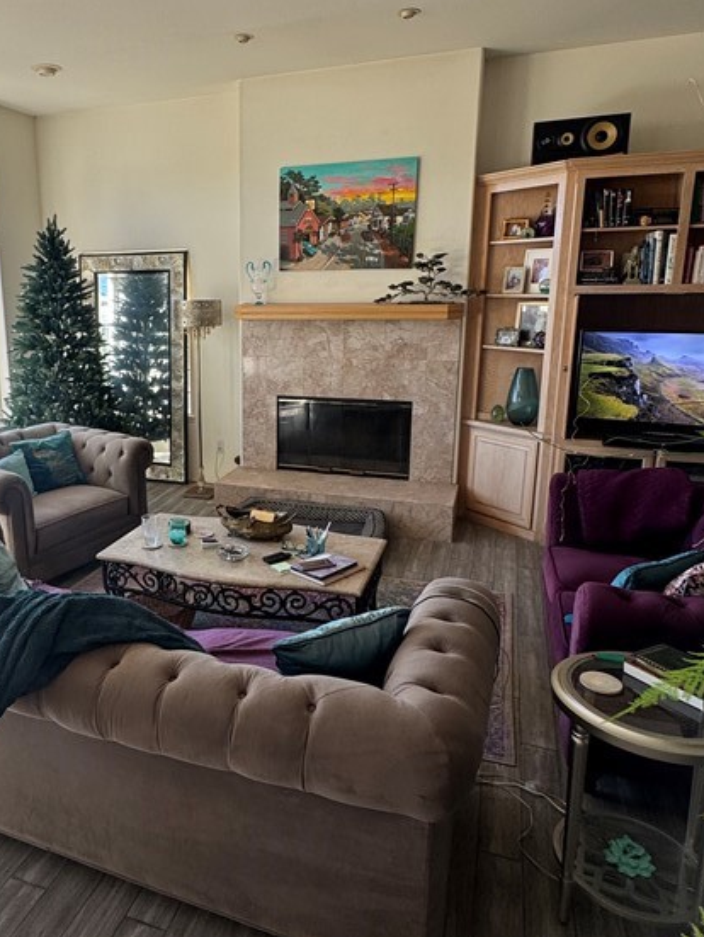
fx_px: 704
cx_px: 223
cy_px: 446
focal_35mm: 26
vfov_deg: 67.2
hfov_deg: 51.9
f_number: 2.2
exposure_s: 1/115
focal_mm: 2.22
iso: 40
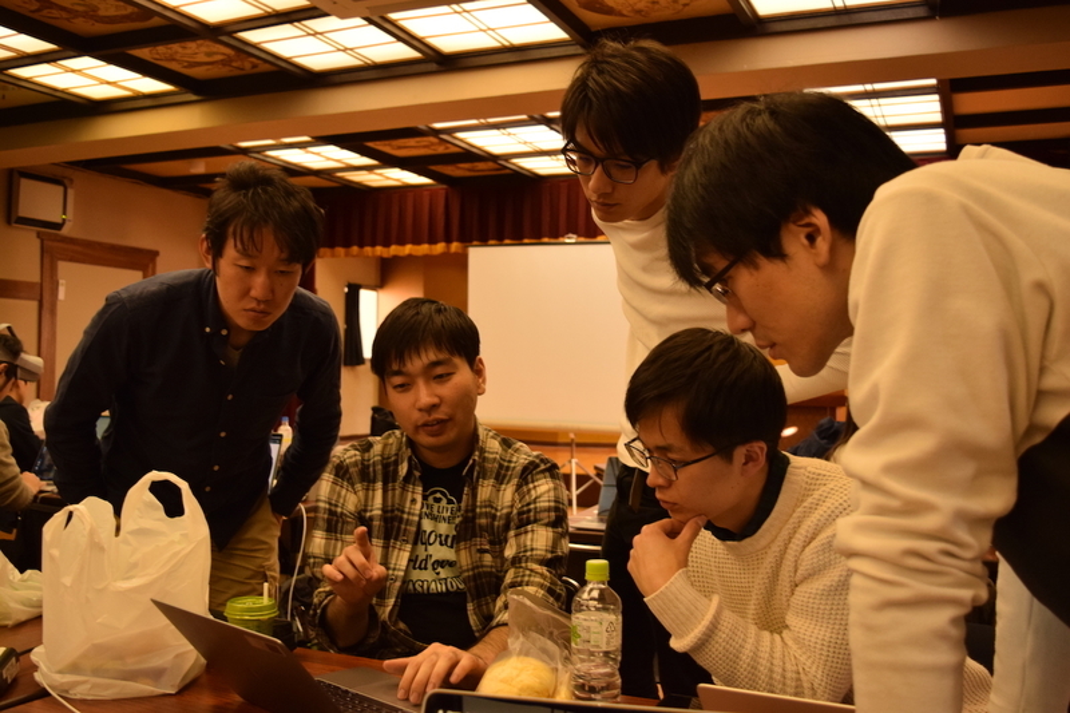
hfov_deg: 53.1
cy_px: 356
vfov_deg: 36.9
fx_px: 1070
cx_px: 535
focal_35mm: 36
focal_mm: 24
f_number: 4
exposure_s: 1/40
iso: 800
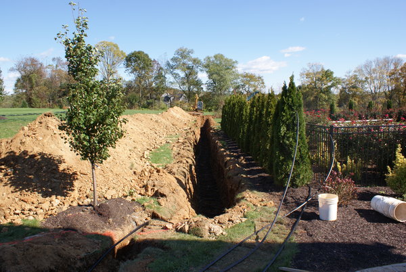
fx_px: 305
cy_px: 136
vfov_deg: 48.1
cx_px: 203
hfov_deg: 67.3
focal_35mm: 27
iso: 100
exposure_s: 1/100
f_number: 10
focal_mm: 18
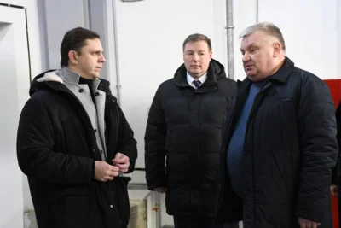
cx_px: 170
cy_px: 114
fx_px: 682
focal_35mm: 72
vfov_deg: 18.9
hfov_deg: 28.1
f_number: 5.6
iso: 2500
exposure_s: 1/50
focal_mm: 48
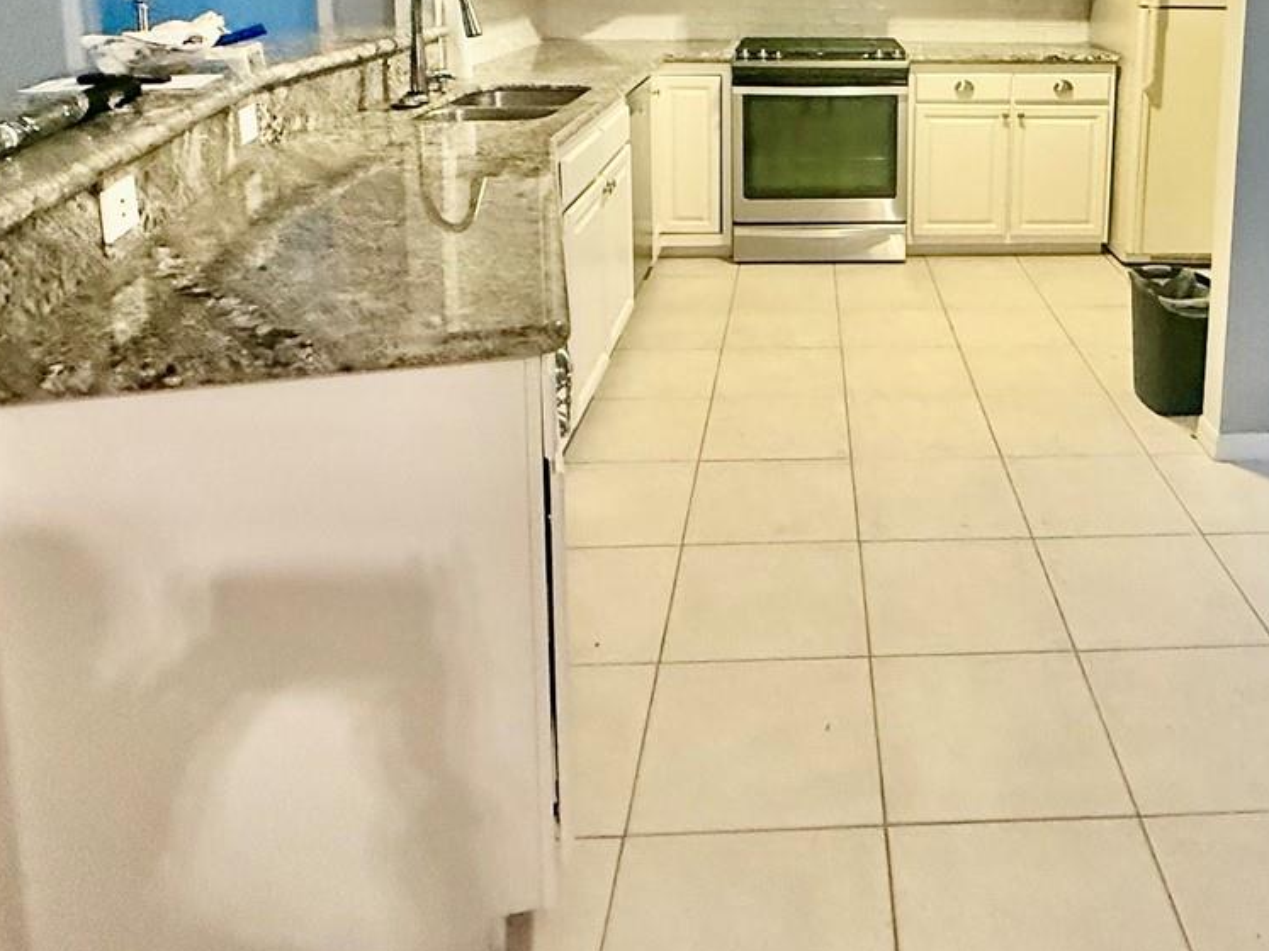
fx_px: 1100
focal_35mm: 30
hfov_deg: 58.2
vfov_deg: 43.0
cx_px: 877
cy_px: 104
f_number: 2.2
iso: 800
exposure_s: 1/60
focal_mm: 2.22
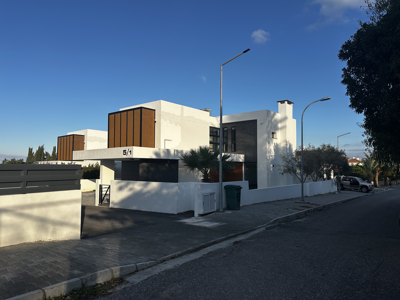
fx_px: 277
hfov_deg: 71.6
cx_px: 200
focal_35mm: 24
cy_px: 150
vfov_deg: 56.8
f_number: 1.78
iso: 80
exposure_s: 1/4184
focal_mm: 6.86
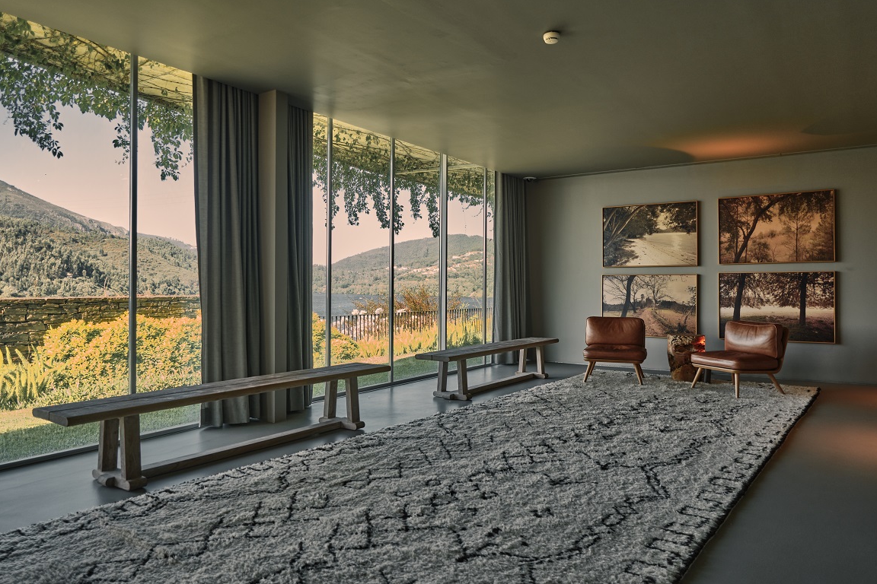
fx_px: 609
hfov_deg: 71.5
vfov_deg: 51.3
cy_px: 282
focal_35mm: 25
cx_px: 430
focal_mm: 16
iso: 64
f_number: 2.8
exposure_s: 1/40
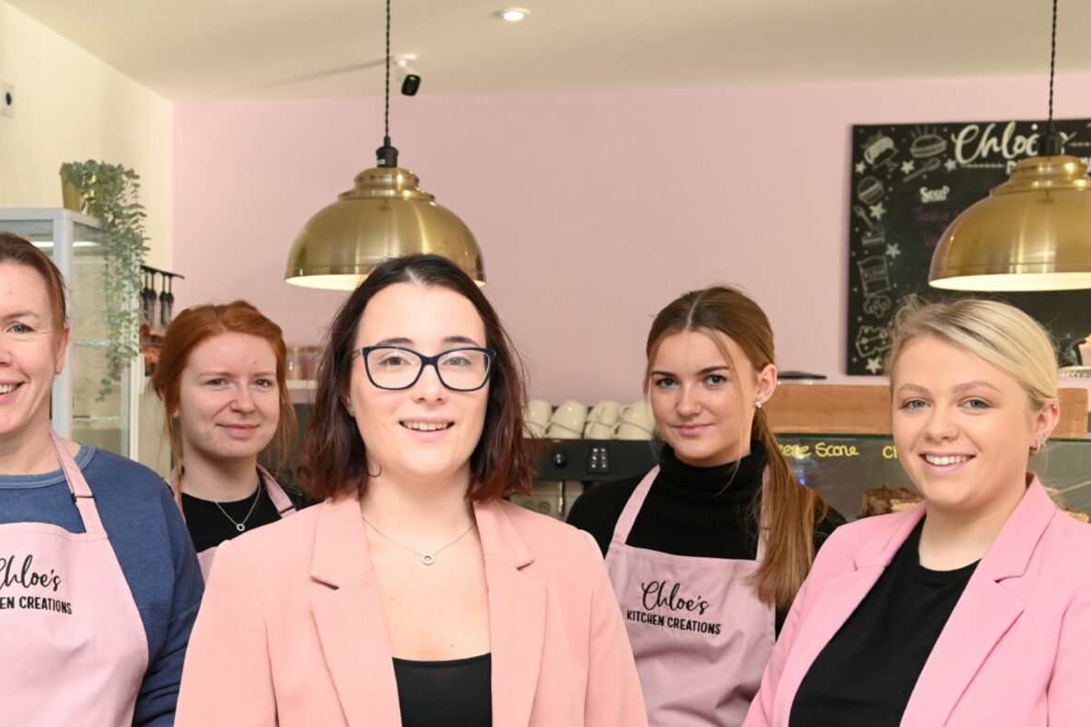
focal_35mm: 50
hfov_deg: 39.2
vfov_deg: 26.8
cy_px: 483
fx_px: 1515
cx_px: 383
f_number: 6.3
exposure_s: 1/60
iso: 500
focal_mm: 34
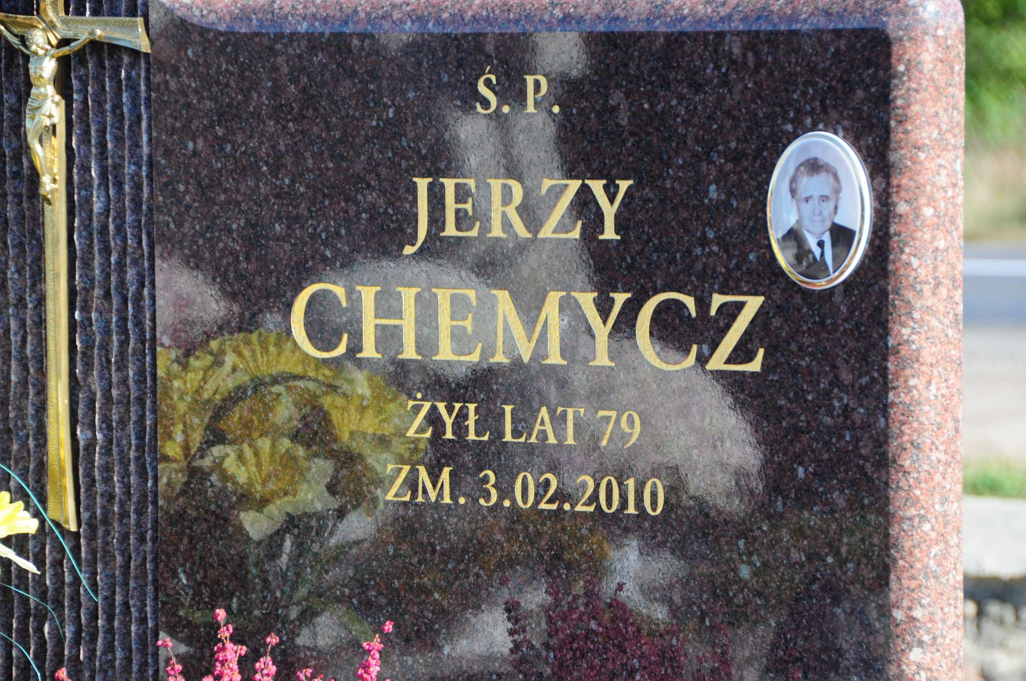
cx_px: 513
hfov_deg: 11.4
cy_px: 340
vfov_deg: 7.6
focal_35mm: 180
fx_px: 5124
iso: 200
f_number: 7.1
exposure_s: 1/200
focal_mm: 120
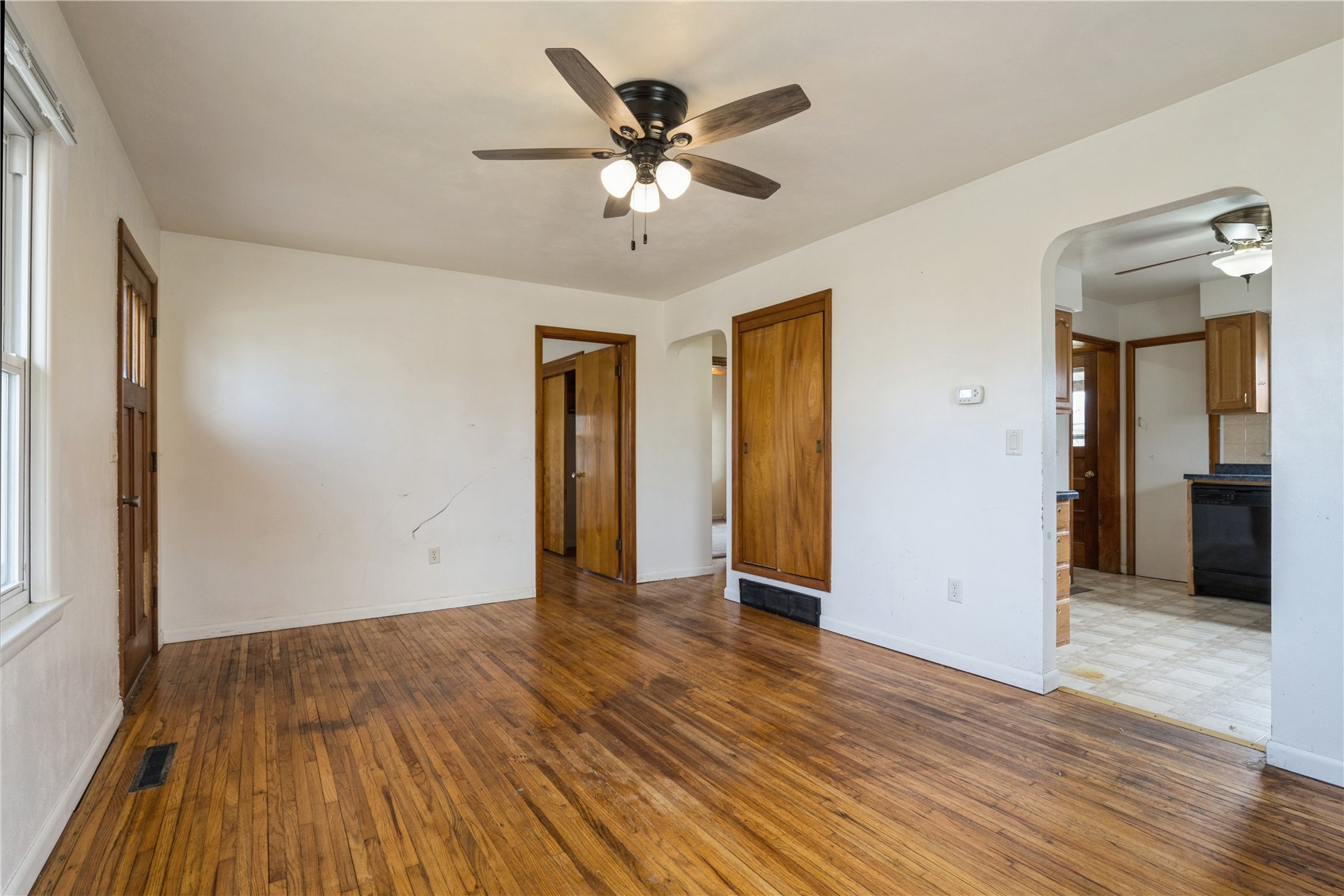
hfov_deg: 93.3
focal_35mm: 17
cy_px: 448
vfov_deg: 70.4
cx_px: 672
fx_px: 635
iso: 400
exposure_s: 1/40
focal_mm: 17
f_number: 8
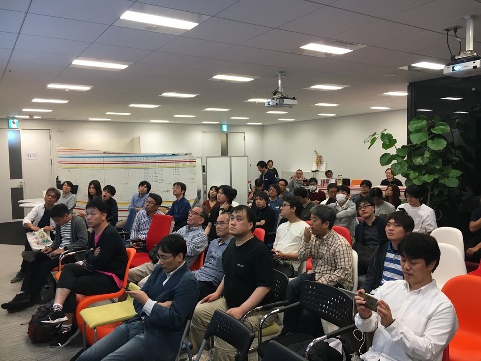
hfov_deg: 61.7
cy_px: 180
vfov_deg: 48.2
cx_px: 240
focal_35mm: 29
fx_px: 403
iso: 40
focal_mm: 4.15
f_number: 2.2
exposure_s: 1/30
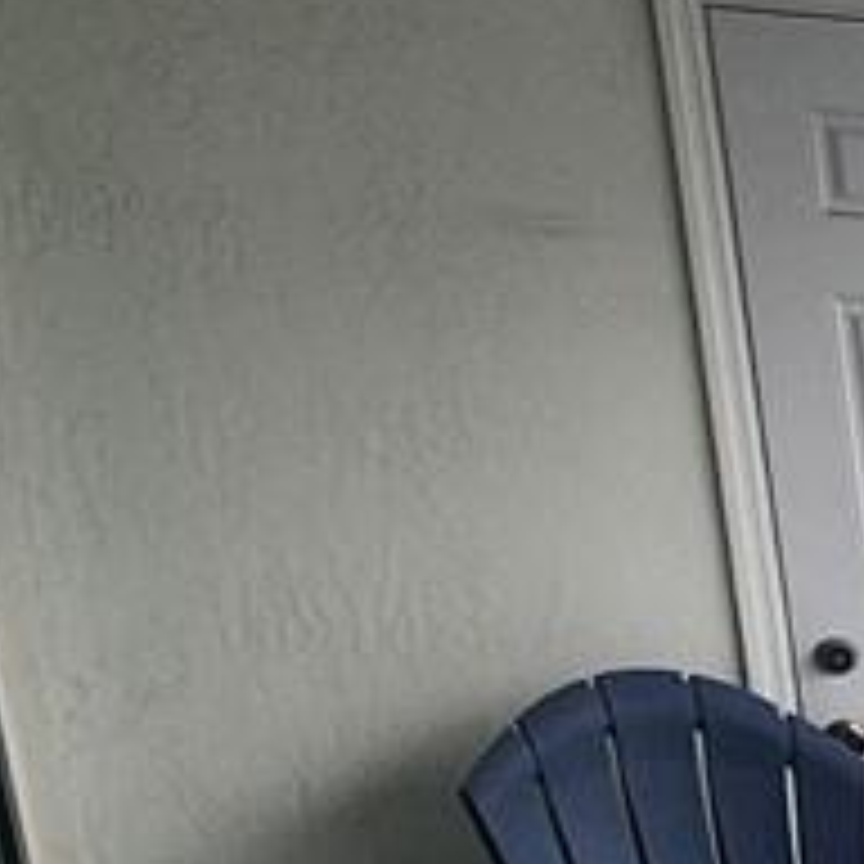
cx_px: 2848
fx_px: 2711
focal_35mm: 96
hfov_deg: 10.2
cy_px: 1228
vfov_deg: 16.7
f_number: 2.2
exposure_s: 1/409
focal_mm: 2.2
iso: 50
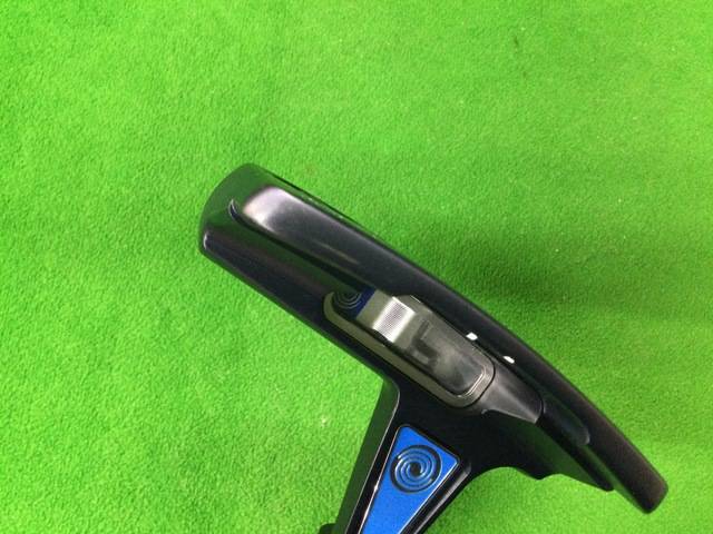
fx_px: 639
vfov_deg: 45.4
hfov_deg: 58.4
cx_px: 356
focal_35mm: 31
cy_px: 267
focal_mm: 3.3
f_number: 2.4
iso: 200
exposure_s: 1/20
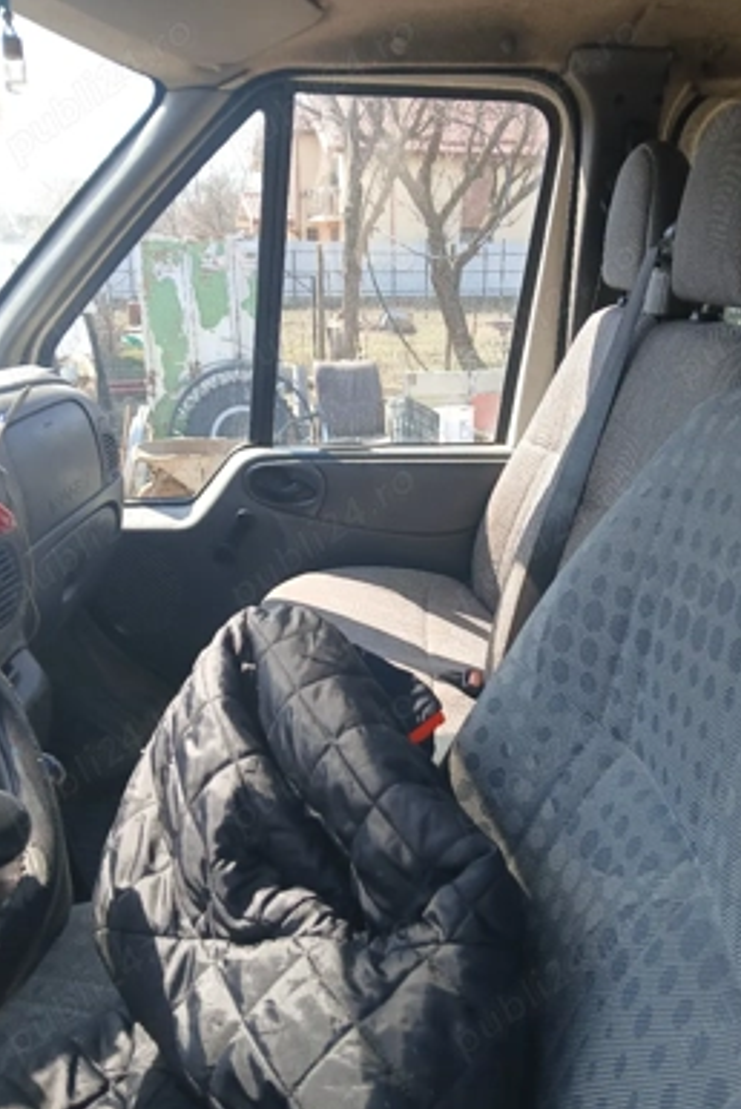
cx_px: 379
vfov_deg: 65.4
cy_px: 572
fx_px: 863
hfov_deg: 46.5
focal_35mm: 28
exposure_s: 1/101
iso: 25
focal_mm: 3.98
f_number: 1.8
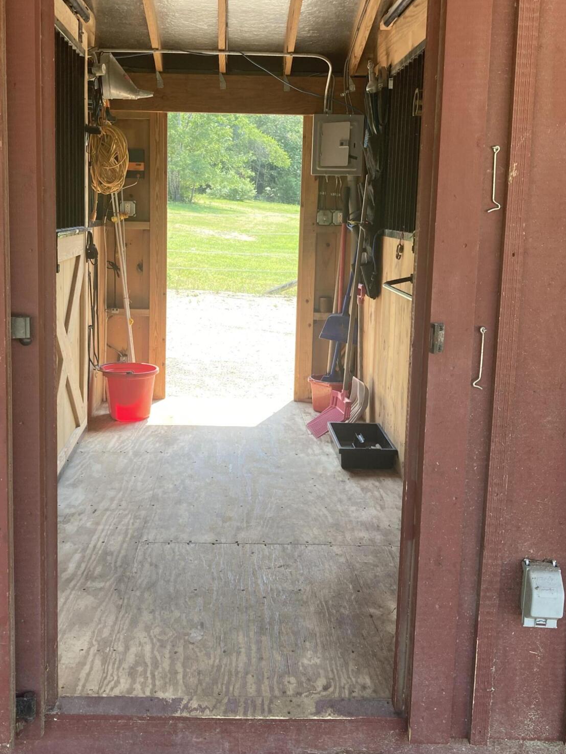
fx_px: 829
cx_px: 236
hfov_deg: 37.6
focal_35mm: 38
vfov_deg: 48.9
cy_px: 329
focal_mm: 3.99
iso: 25
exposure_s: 1/121
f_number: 1.8
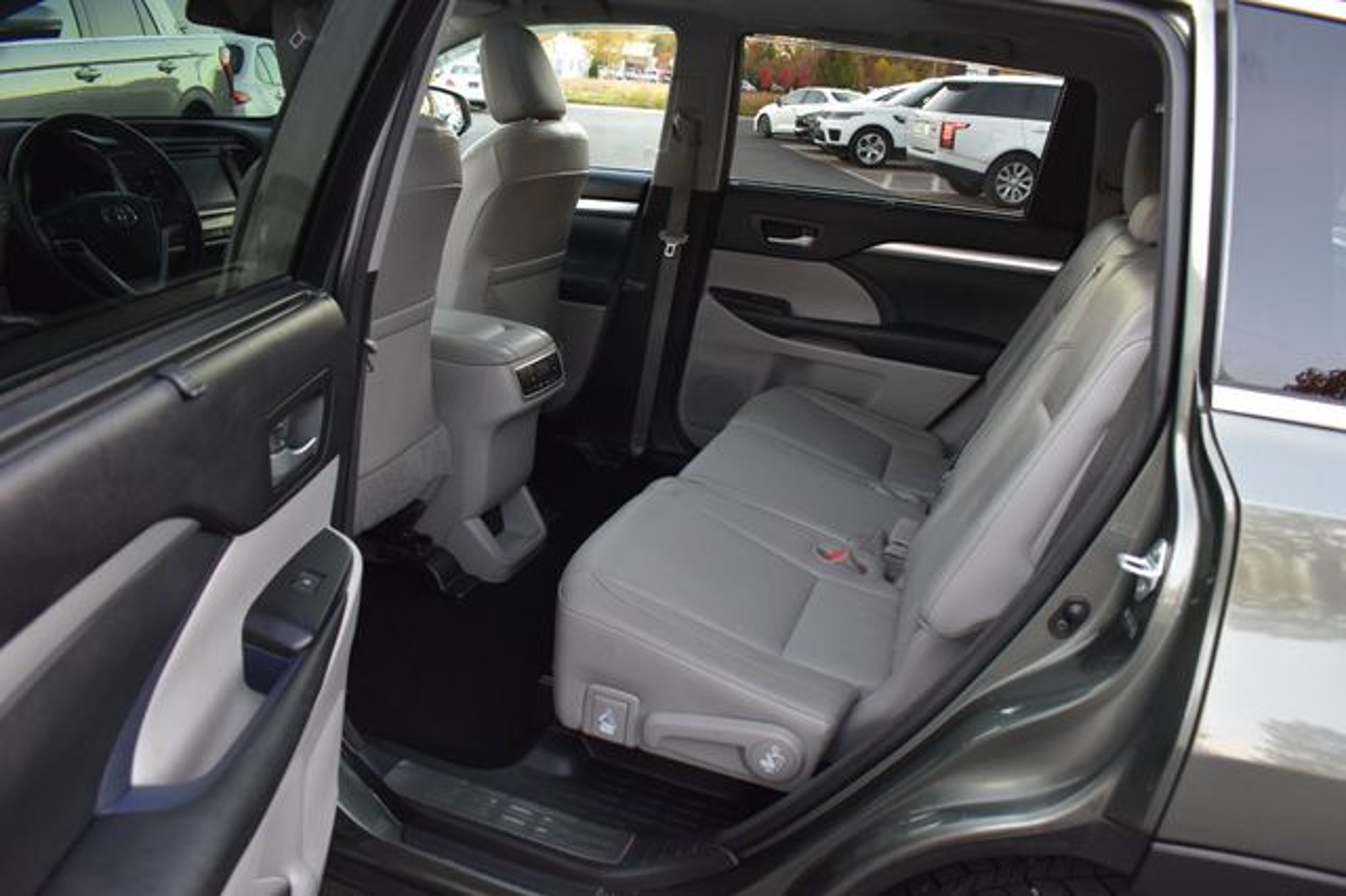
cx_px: 673
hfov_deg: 67.4
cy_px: 448
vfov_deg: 47.9
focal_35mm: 27
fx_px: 1009
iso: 1400
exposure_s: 1/15
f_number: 6.3
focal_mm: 18
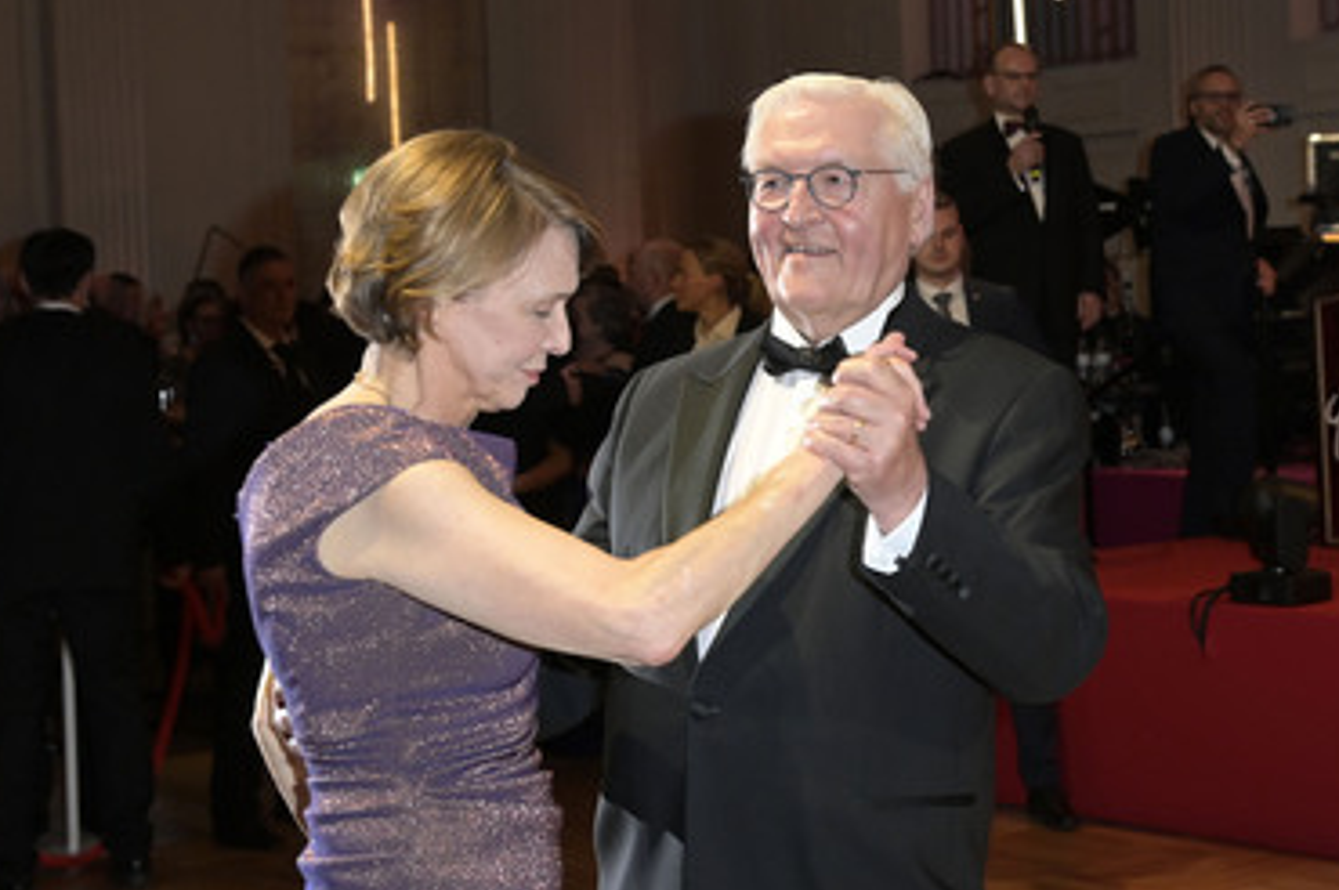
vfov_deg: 24.1
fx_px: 2081
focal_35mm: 56
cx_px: 646
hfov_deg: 35.7
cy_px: 478
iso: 3200
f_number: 5
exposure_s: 1/250
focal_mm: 46
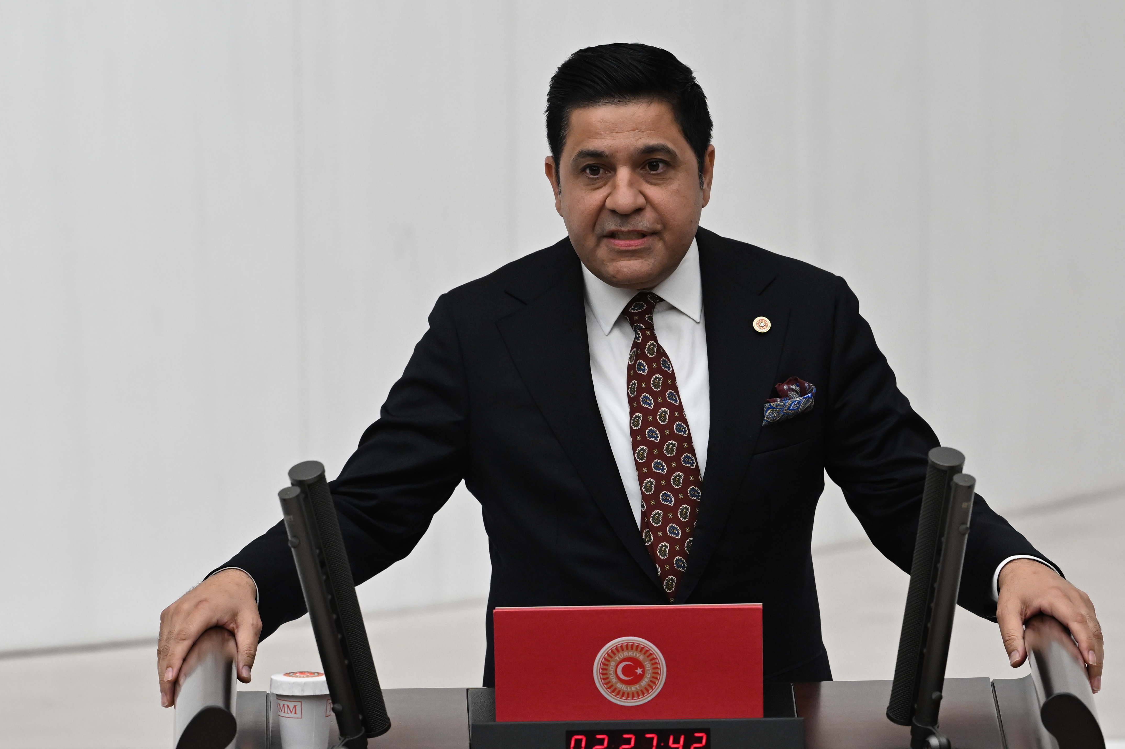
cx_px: 612
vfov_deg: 1.8
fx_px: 23431
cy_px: 349
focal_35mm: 750
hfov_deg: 2.8
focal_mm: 400
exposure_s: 1/320
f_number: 4
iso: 1600
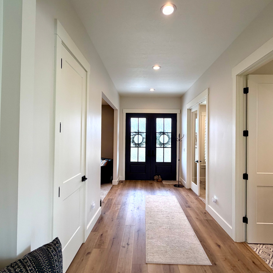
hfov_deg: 83.7
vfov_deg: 84.0
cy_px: 137
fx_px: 152
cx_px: 150
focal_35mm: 17
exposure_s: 1/120
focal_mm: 2.22
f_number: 2.2
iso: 100
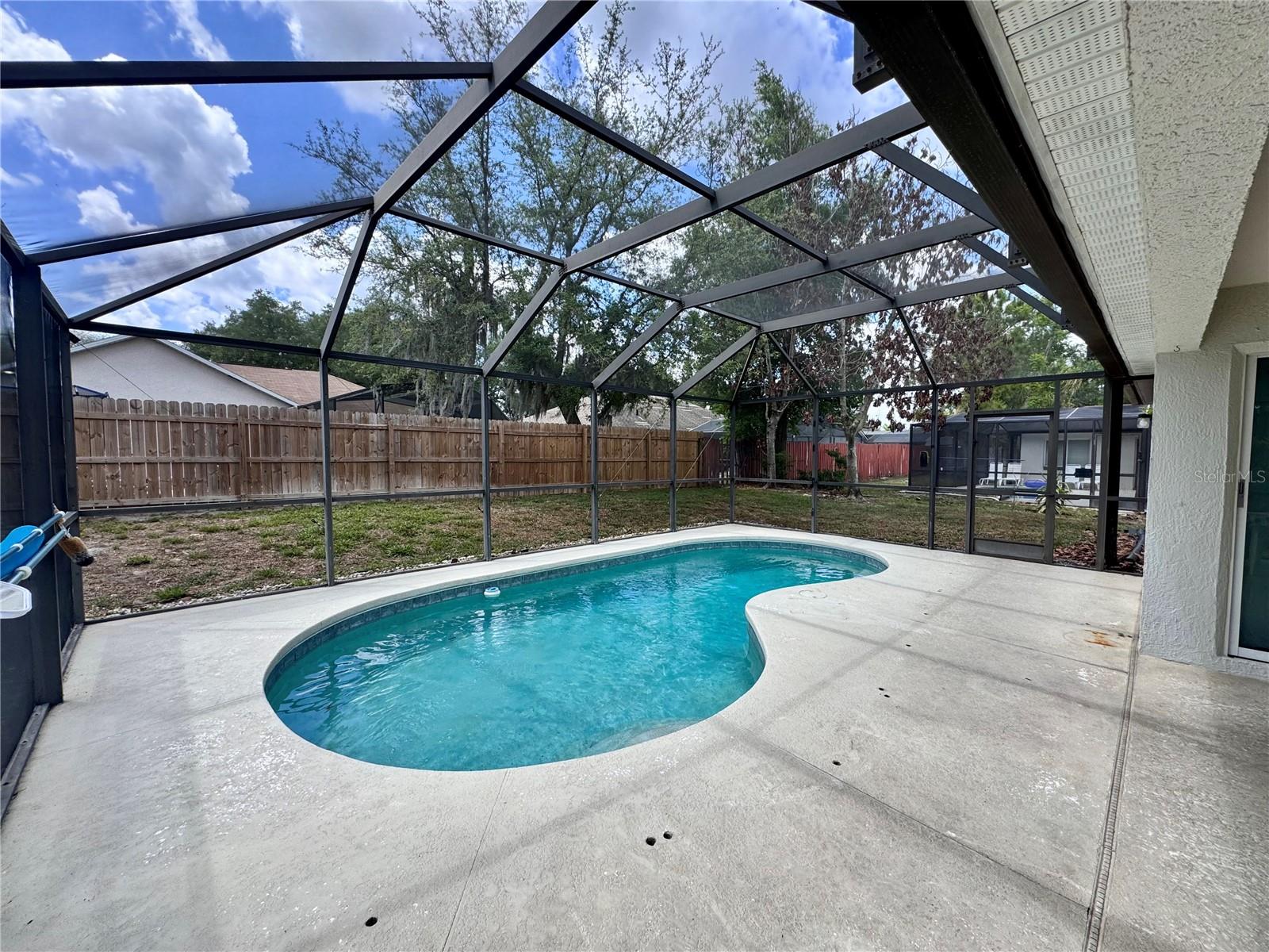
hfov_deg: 102.1
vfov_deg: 85.7
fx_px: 513
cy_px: 476
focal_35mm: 14
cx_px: 634
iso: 40
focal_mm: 2.22
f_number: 2.2
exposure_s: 1/464
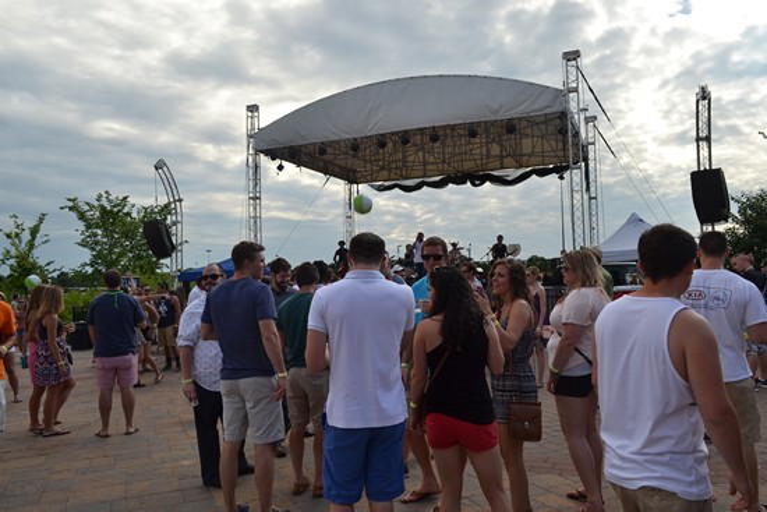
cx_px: 384
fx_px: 575
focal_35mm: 27
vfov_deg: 48.0
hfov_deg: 67.4
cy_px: 256
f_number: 6.3
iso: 100
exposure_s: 1/160
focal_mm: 18
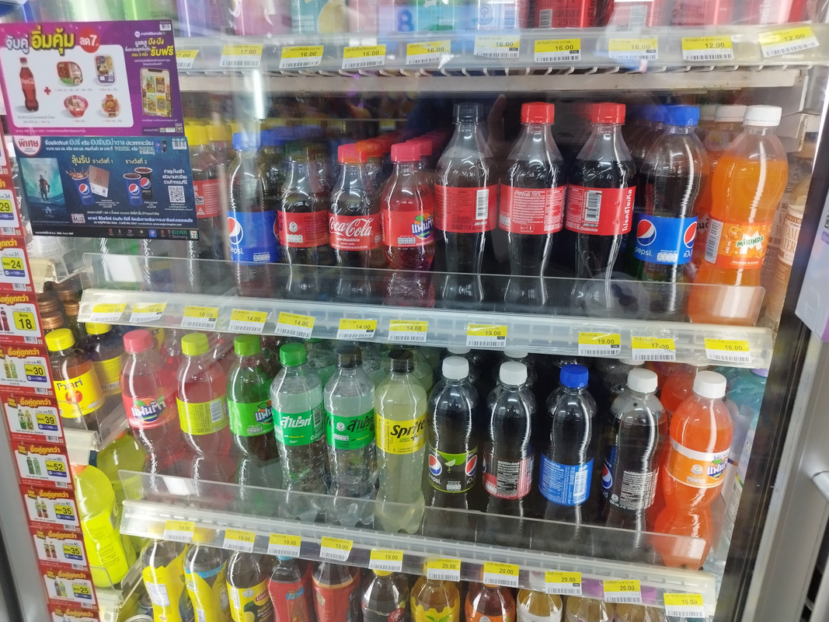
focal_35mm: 24
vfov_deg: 56.8
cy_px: 311
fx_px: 575
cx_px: 414
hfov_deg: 71.6
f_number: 1.89
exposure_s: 1/50
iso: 150
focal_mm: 5.89
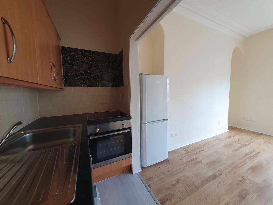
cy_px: 102
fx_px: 103
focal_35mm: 13
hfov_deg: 106.2
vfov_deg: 89.9
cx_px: 136
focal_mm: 1.8
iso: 160
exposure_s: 1/50
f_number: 2.2
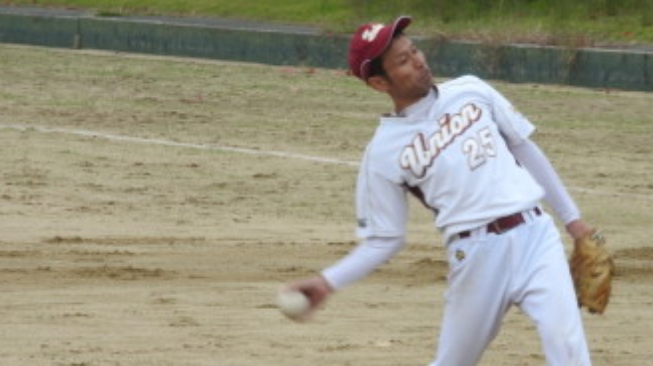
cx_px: 474
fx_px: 6212
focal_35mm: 359
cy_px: 241
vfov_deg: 3.4
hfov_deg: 6.0
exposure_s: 1/400
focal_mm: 32.2
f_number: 5.3
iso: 100
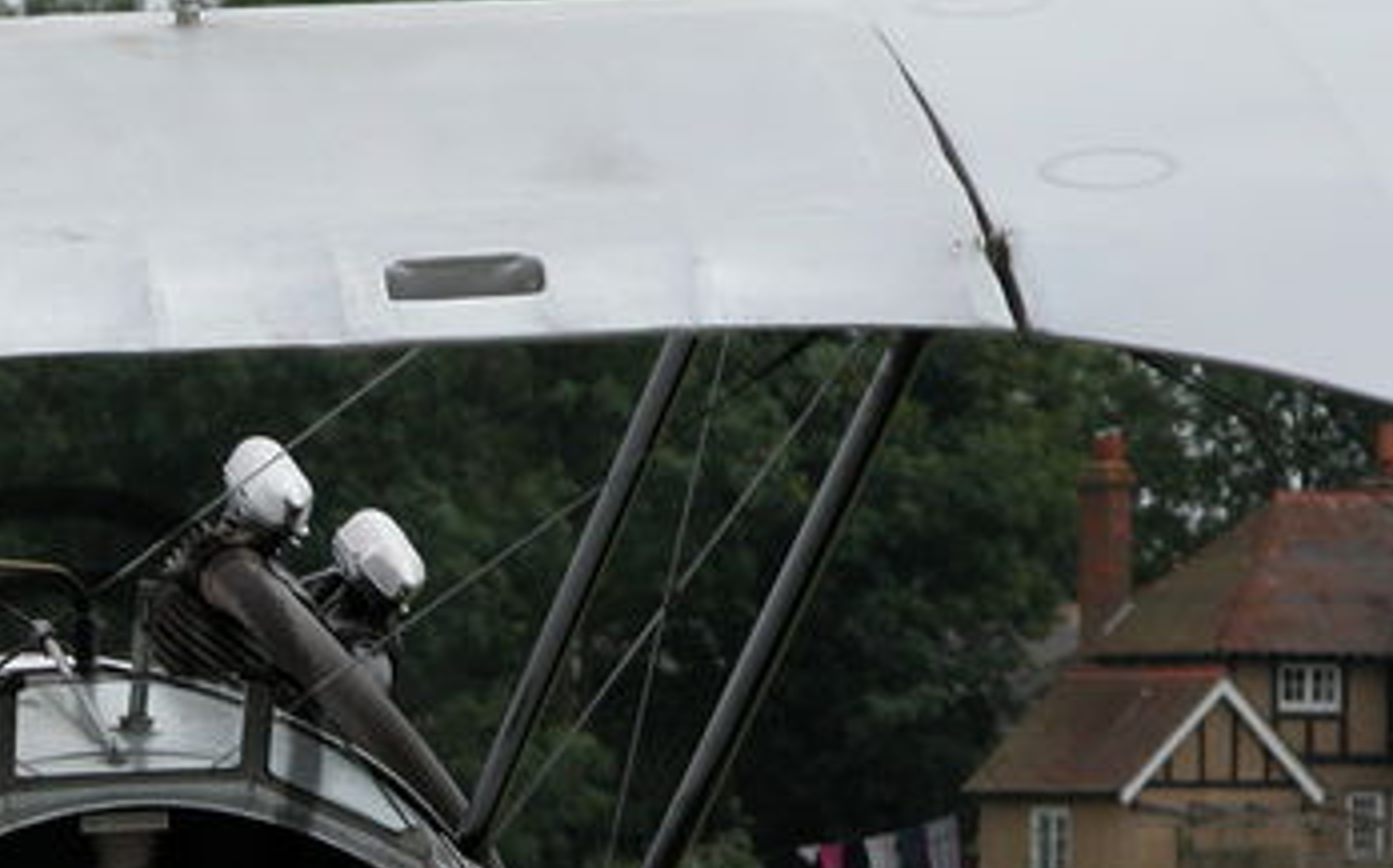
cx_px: 52
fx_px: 16276
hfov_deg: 4.9
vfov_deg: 3.1
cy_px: 748
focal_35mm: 429
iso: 100
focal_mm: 44.7
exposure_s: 1/444
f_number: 5.6
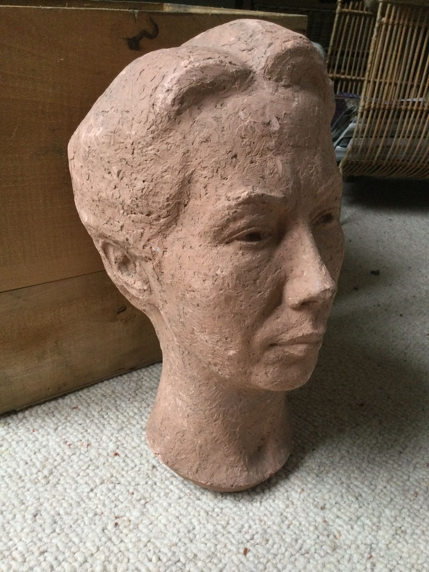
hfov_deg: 45.4
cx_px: 214
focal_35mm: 31
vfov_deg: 58.4
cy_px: 286
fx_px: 512
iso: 160
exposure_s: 1/33
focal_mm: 3.3
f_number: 2.4
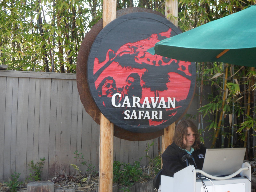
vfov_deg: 21.6
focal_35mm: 68
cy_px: 96
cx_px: 128
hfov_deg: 28.6
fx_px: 503
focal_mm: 10.6
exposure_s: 1/60
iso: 80
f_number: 4.7
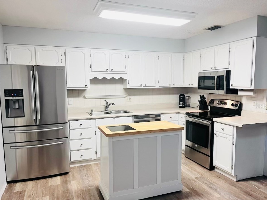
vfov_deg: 49.7
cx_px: 138
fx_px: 216
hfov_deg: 63.4
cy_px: 106
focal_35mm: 28
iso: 160
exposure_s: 1/41
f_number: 1.6
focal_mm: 5.1
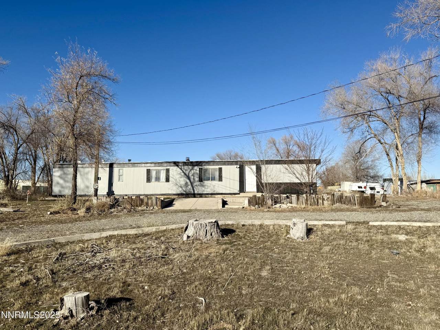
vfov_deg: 56.8
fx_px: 305
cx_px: 220
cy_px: 165
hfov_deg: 71.6
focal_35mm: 24
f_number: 1.78
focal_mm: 6.76
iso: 80
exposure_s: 1/7353
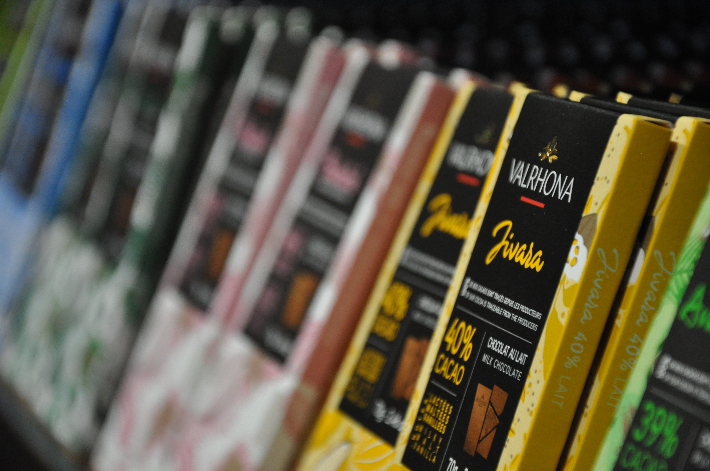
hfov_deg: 13.1
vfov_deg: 8.7
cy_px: 236
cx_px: 355
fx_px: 3102
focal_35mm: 158
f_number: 5.6
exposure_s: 1/200
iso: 1600
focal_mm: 105
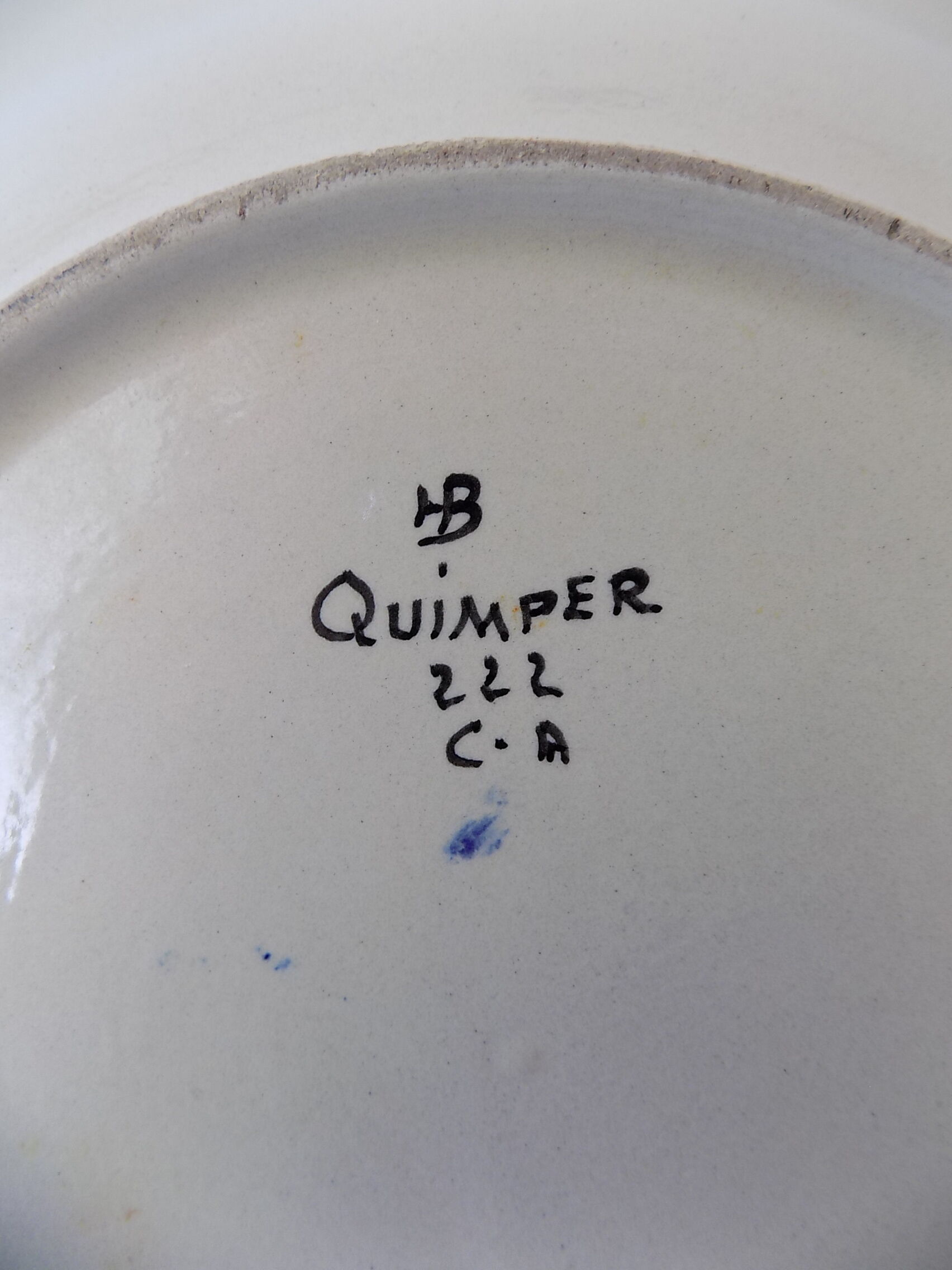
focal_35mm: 23
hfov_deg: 58.9
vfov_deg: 73.9
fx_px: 843
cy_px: 635
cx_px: 476
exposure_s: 1/30
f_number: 3.1
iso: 80
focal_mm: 4
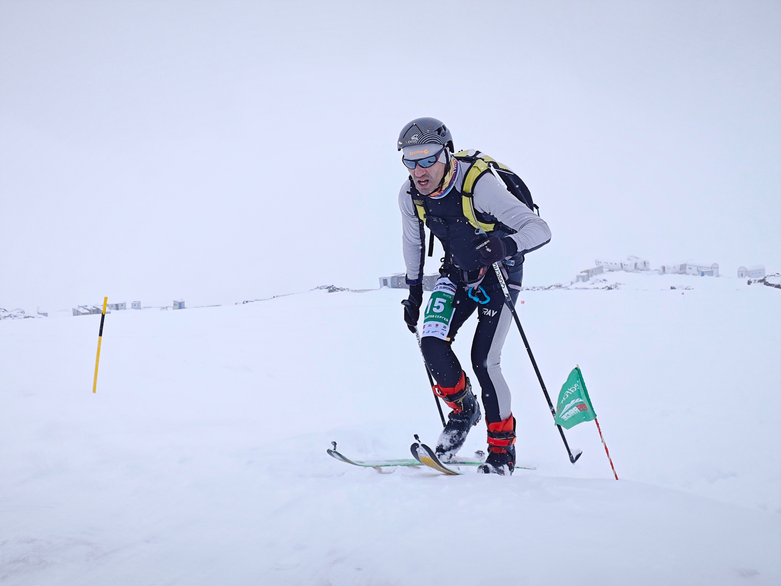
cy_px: 293
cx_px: 390
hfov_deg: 73.9
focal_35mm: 23
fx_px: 519
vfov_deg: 58.9
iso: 50
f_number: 1.8
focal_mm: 5.43
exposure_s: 1/2969
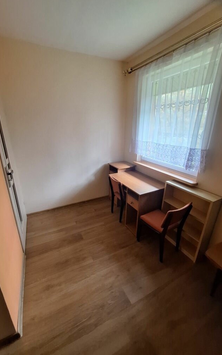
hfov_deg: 78.5
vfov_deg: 105.3
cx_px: 104
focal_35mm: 14
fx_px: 136
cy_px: 176
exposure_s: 1/33
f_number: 2.2
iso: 160
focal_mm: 1.74
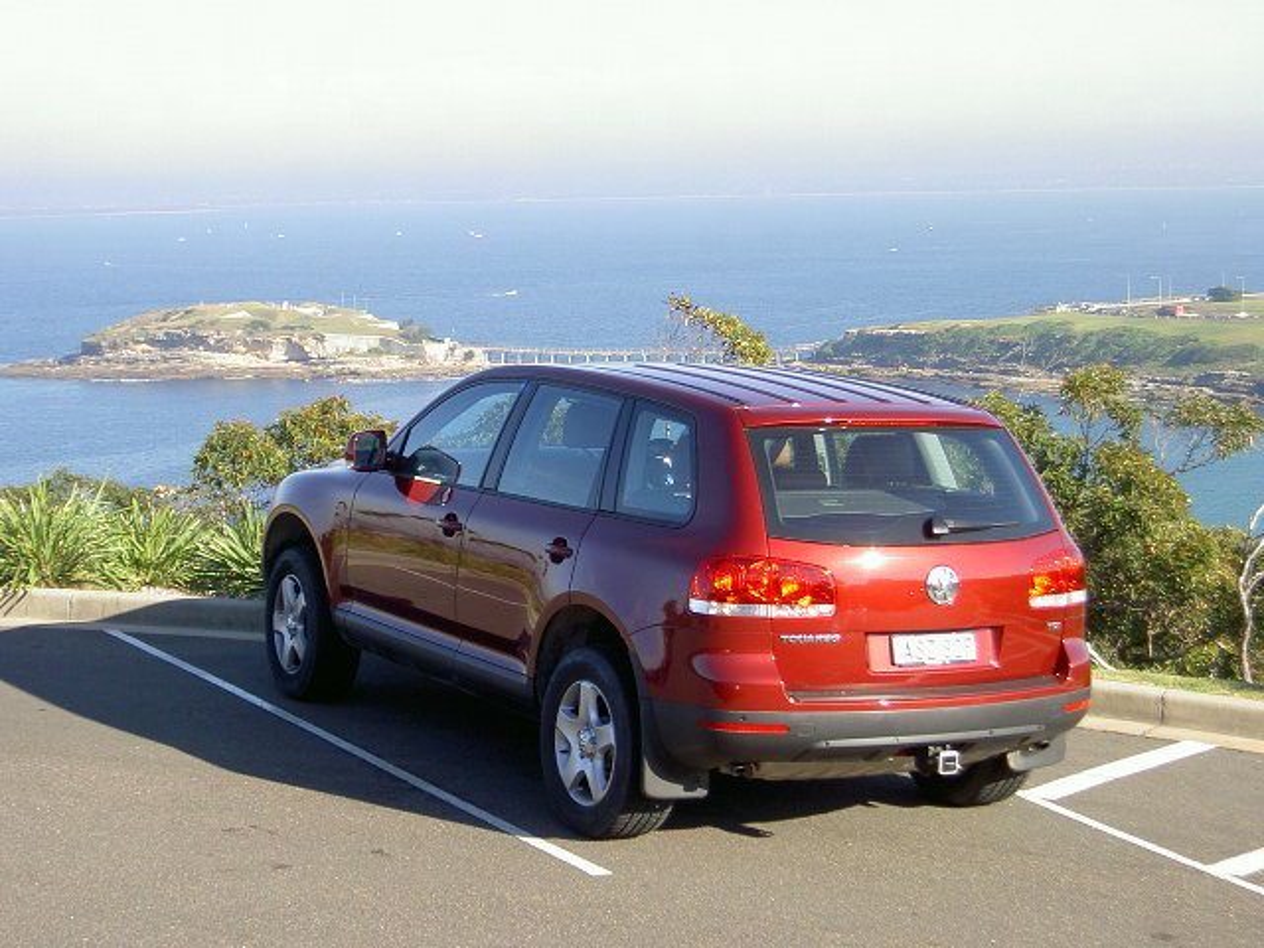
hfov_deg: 28.2
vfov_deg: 21.3
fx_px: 2520
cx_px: 632
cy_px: 474
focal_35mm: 69
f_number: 3.7
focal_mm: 14.2
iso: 100
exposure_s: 1/345
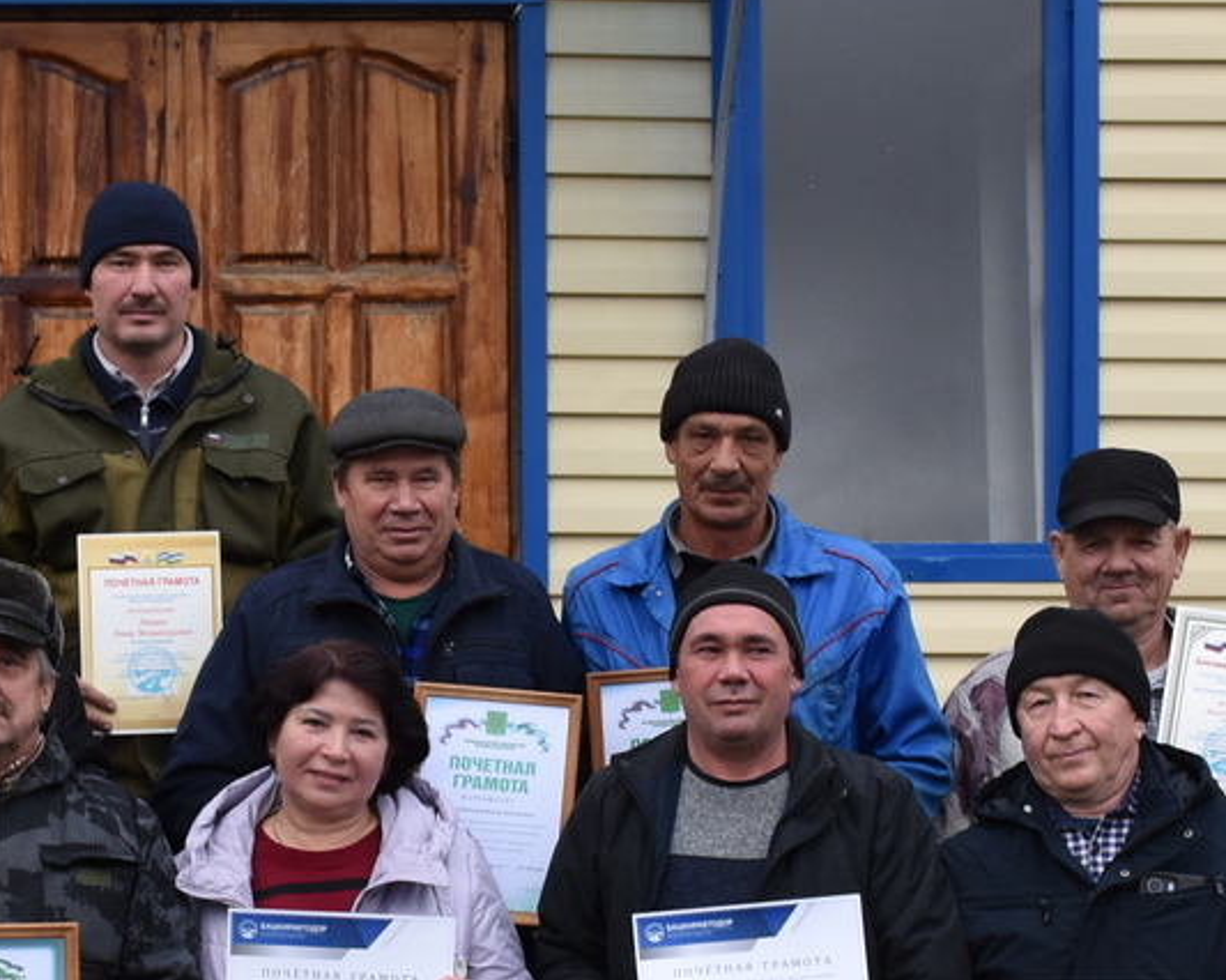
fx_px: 3990
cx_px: 508
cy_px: 646
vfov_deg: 14.0
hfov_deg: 17.5
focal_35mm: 110
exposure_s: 1/160
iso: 400
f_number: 6.3
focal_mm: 26
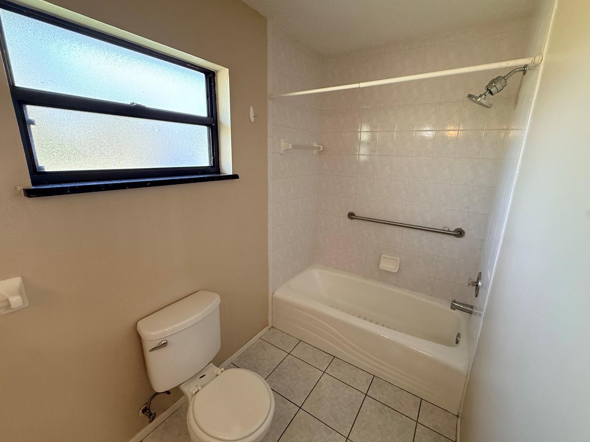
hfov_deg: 98.1
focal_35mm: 15
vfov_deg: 81.7
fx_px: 256
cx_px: 307
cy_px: 214
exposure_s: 1/120
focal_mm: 2.22
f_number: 2.2
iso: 320
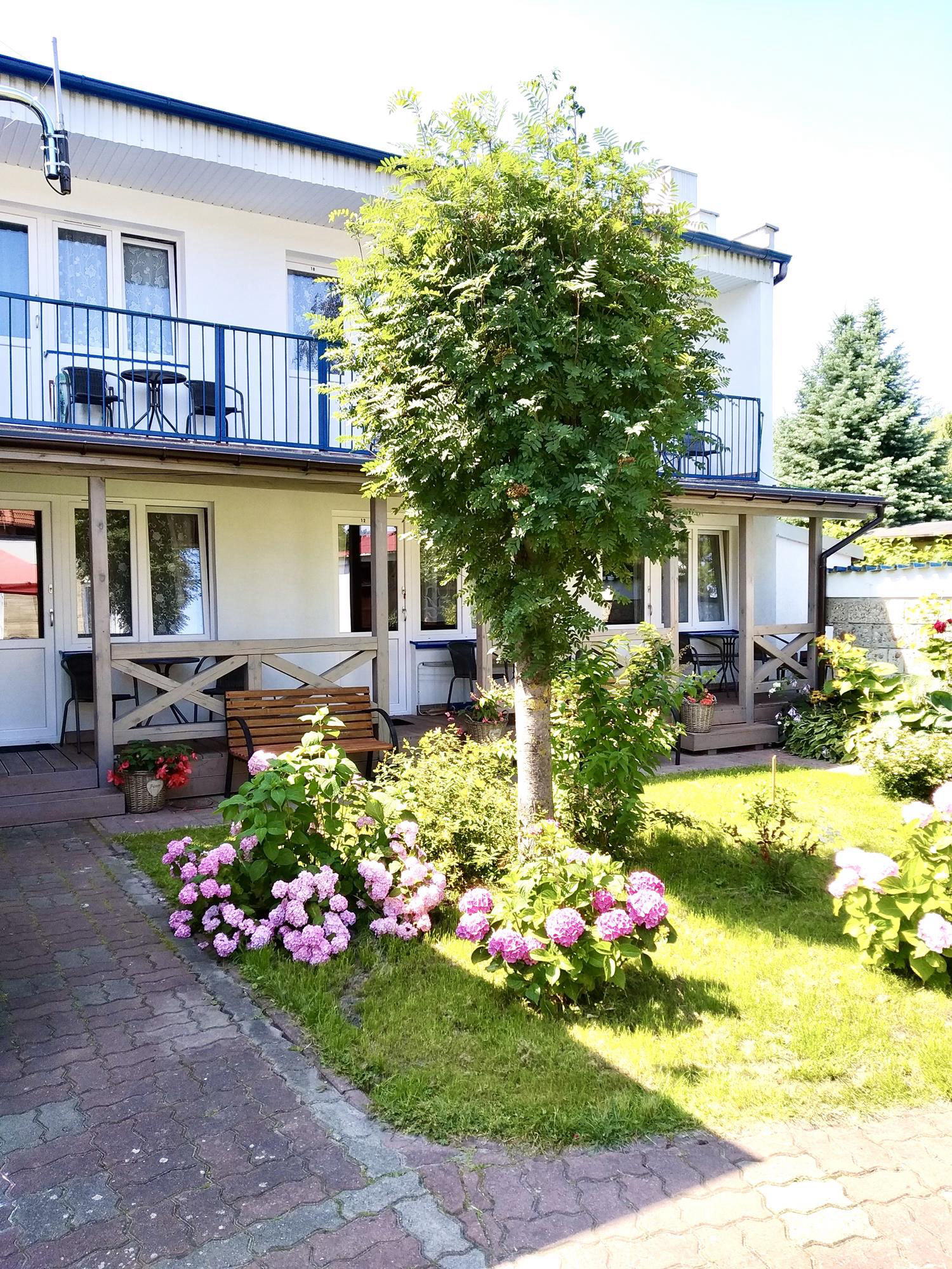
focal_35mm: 26
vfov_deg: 67.3
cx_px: 476
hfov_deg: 53.1
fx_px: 953
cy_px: 634
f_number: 2.2
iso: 100
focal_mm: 3.82
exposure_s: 1/325
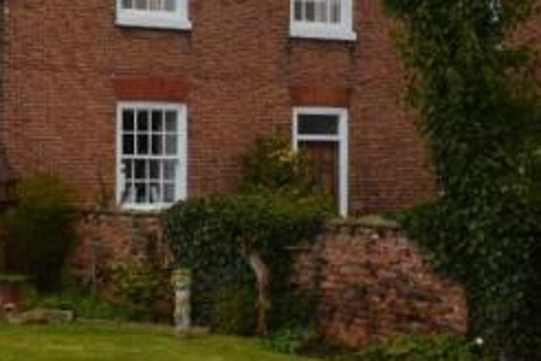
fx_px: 1202
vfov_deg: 17.0
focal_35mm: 80
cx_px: -168
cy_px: 217
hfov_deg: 22.6
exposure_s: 1/125
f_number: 9
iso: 640
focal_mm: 20
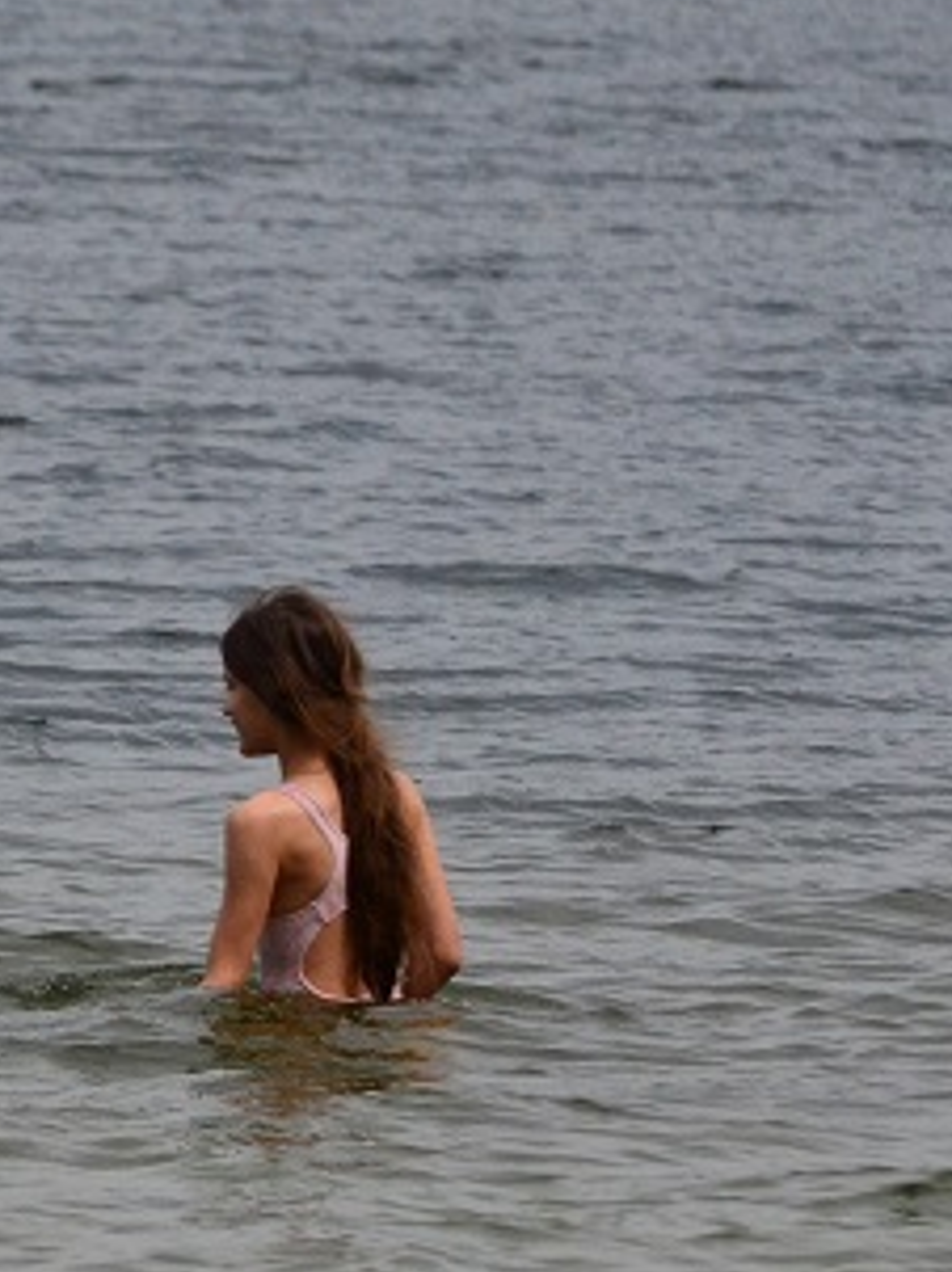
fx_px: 23633
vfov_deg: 3.1
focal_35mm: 644
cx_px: -345
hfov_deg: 2.3
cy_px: 602
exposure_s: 1/8000
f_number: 4.8
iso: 640
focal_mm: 135
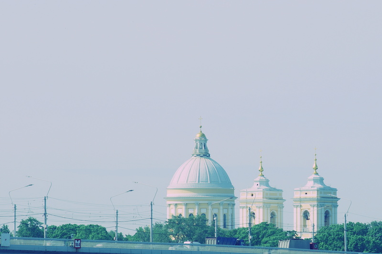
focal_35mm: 350
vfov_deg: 3.9
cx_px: 335
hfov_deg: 5.9
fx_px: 3710
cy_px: 204
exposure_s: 1/640
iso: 200
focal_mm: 133
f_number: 8
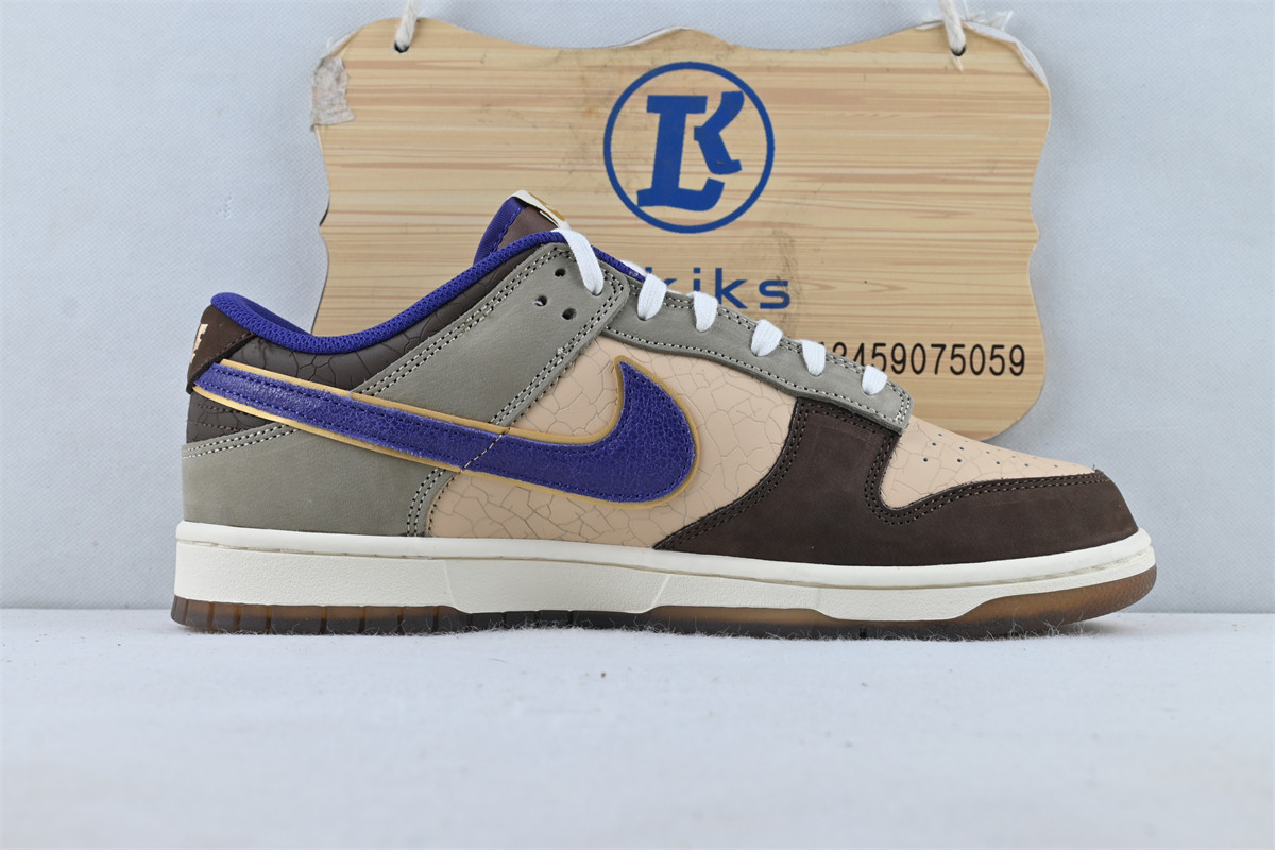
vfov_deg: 30.8
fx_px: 1541
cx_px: 638
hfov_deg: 45.0
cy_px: 425
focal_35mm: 44
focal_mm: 29
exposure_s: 1/30
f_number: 7.1
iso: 100
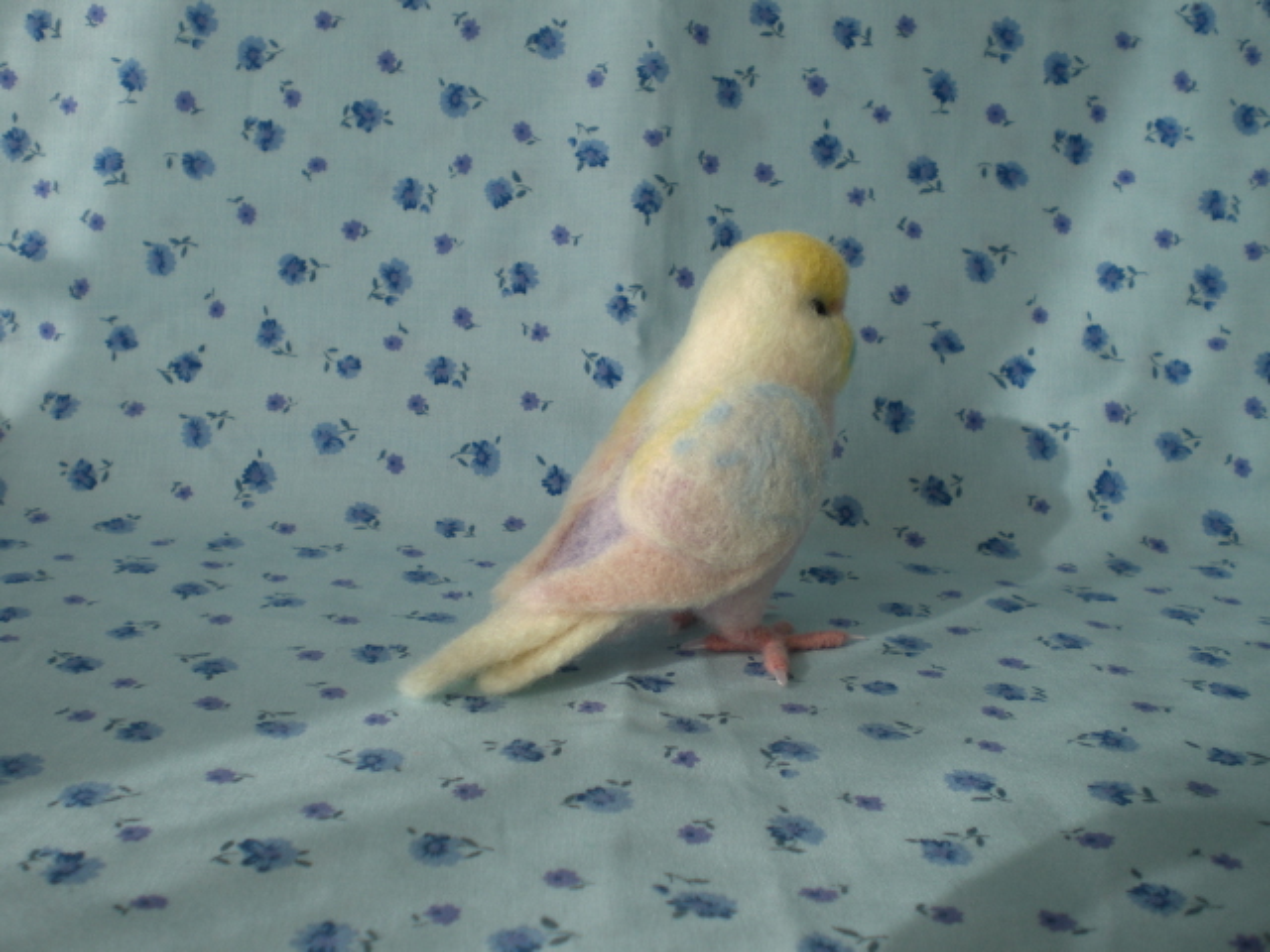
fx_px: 1394
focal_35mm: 38
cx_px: 635
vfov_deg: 37.7
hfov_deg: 49.0
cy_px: 476
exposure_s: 1/160
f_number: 3.1
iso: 50
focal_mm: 6.3
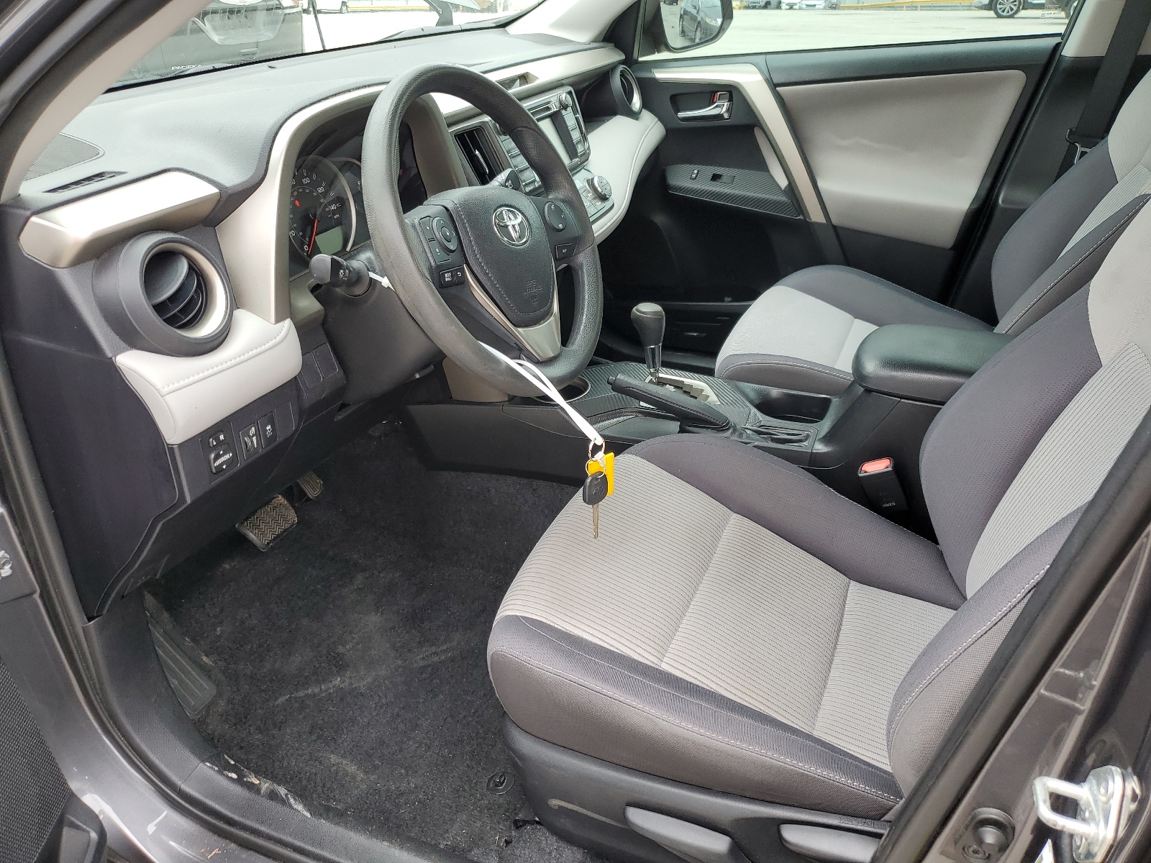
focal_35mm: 26
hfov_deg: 67.3
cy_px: 432
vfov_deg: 53.1
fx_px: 865
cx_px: 576
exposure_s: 1/204
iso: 50
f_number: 1.5
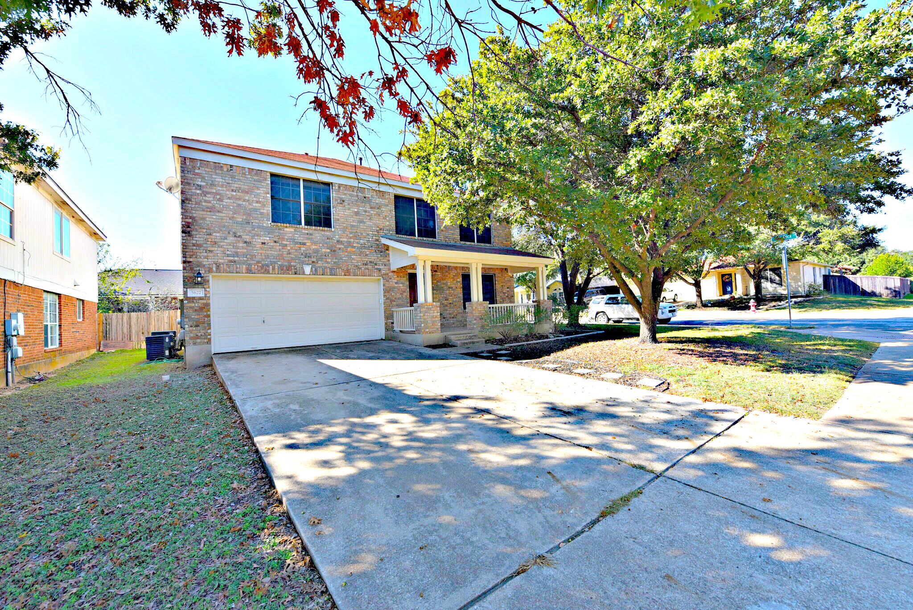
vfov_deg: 81.3
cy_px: 305
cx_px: 456
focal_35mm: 14
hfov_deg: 104.2
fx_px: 355
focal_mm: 14
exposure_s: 1/250
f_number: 8
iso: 250
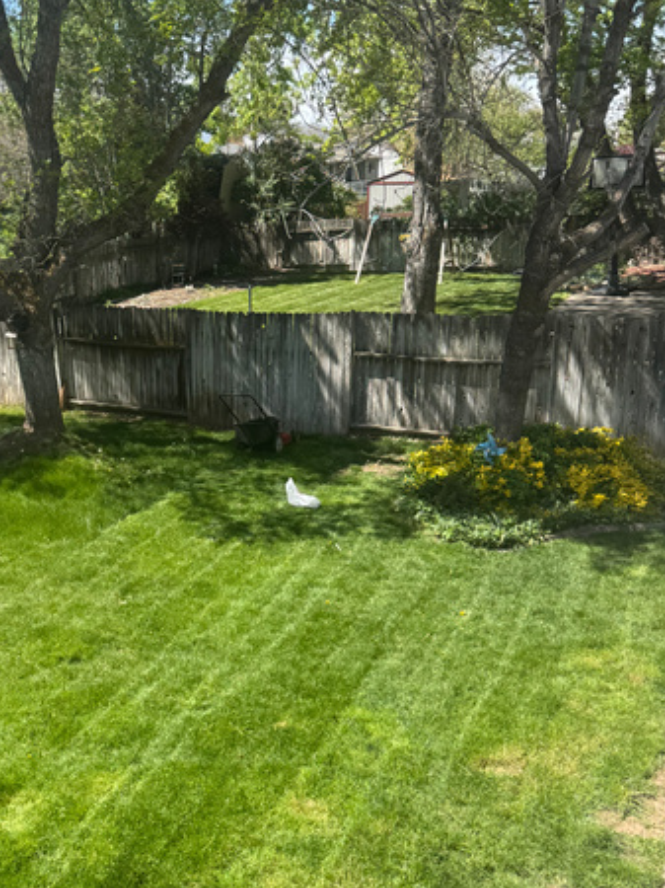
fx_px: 1051
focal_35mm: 41
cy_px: 487
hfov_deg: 33.7
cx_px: 103
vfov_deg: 45.7
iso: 80
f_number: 1.78
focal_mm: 6.76
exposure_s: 1/1637
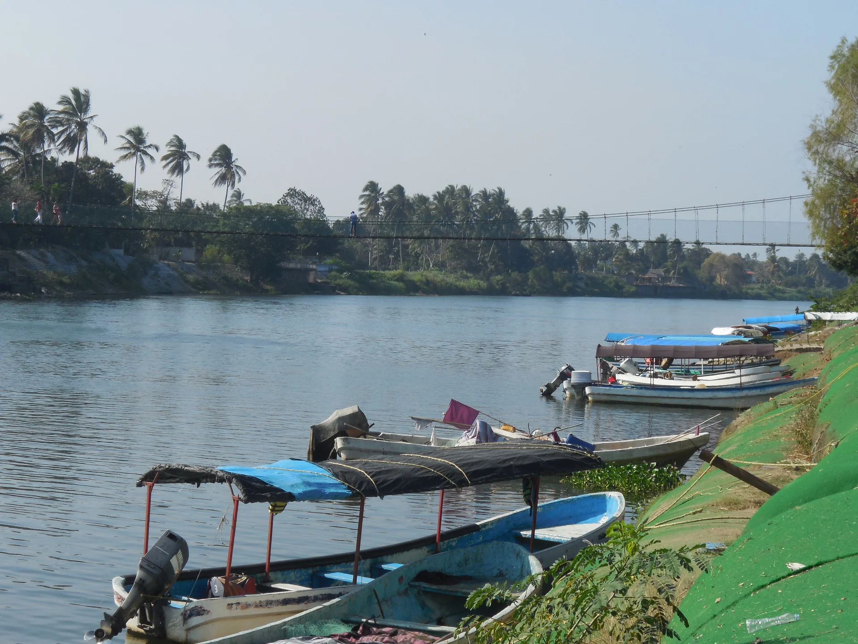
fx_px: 2008
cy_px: 322
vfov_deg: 18.2
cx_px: 429
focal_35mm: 81
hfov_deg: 24.1
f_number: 6.6
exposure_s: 1/400
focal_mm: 14.5
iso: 125
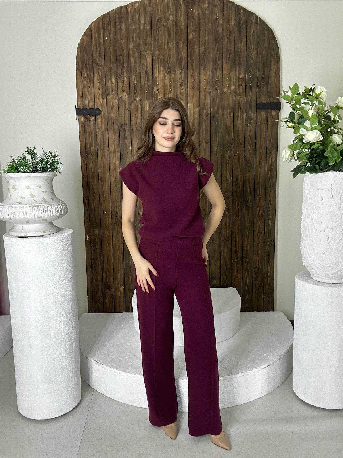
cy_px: 229
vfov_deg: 60.0
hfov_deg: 46.8
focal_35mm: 30
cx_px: 172
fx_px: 396
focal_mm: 2.69
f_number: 1.9
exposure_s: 1/121
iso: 40
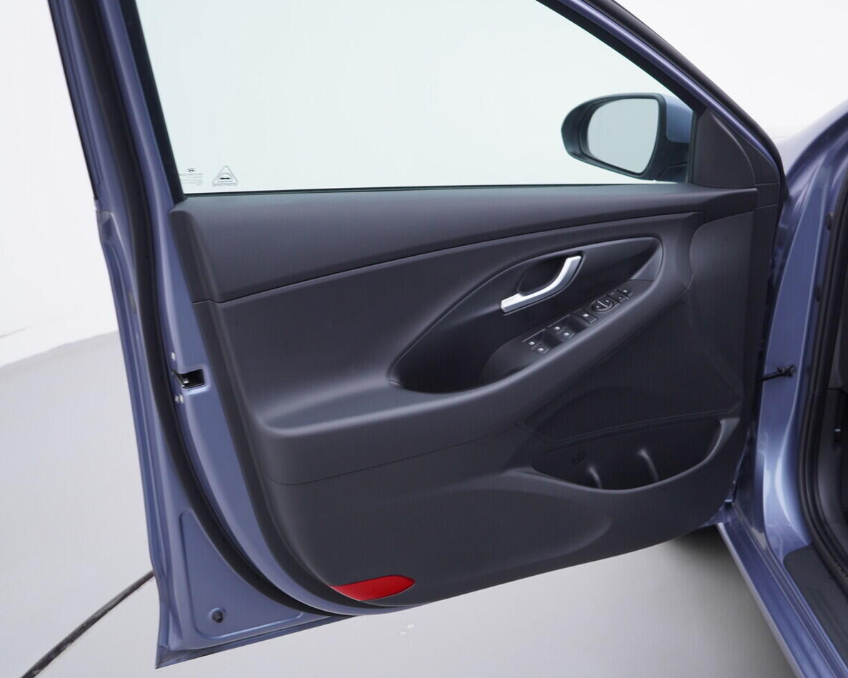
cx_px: 464
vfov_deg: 36.5
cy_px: 340
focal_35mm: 41
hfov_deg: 44.7
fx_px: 1029
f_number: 3.2
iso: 125
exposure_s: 1/50
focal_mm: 24
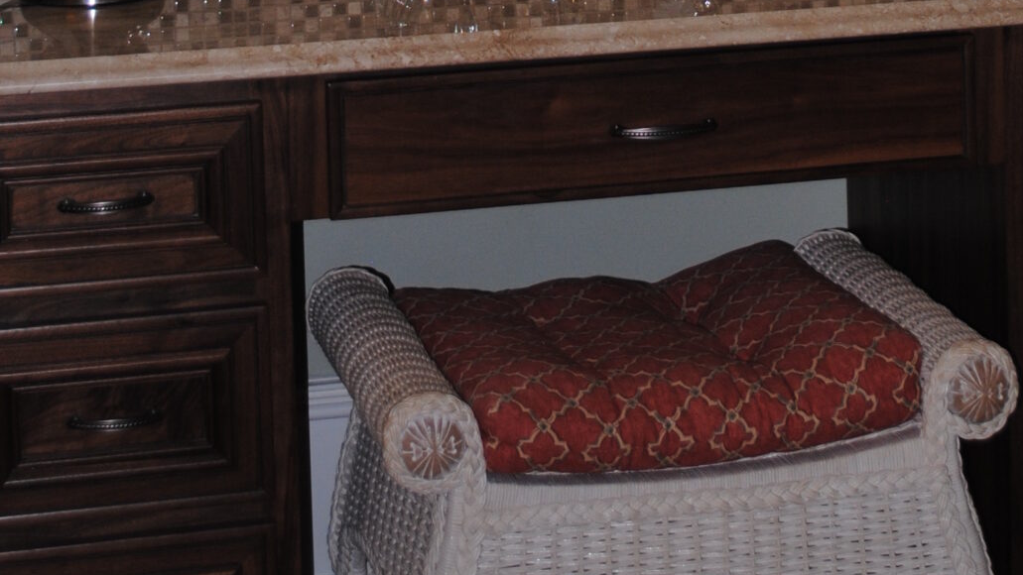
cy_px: -479
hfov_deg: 18.9
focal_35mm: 113
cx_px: 525
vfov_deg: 10.1
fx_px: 3074
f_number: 4.5
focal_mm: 29
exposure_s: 1/60
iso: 200
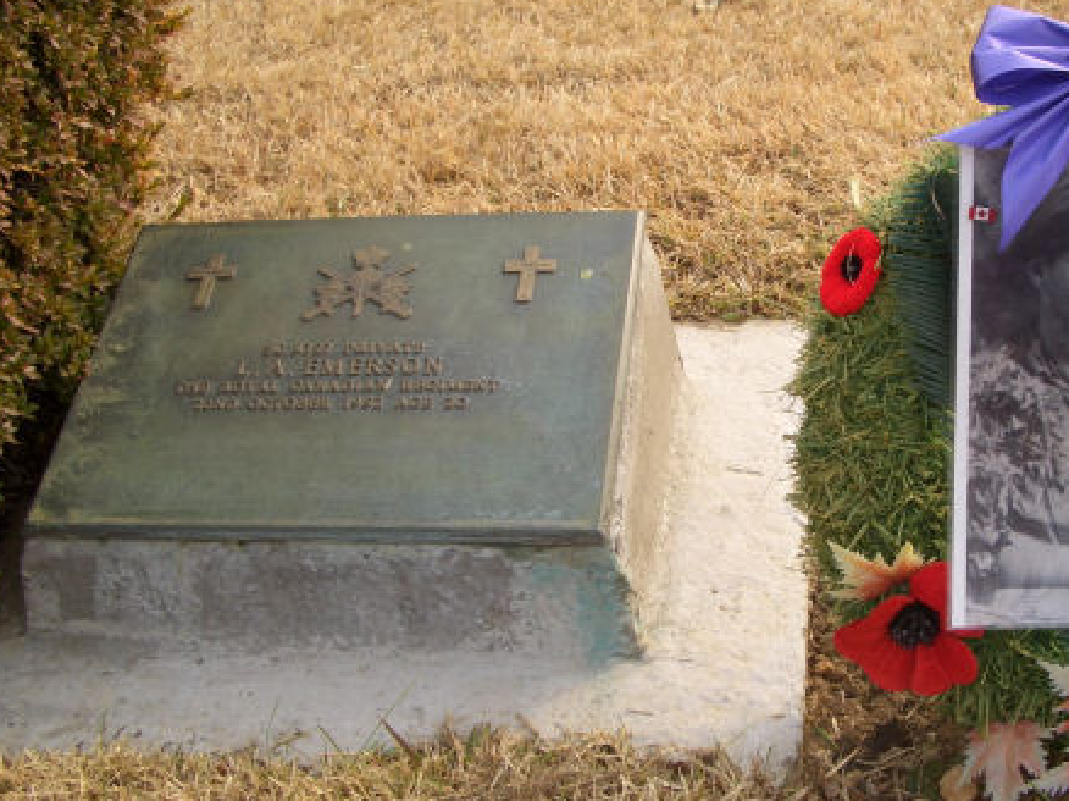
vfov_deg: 30.2
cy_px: 379
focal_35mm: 48
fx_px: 1482
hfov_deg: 39.2
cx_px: 718
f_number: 4.3
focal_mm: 5.8
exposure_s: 1/160
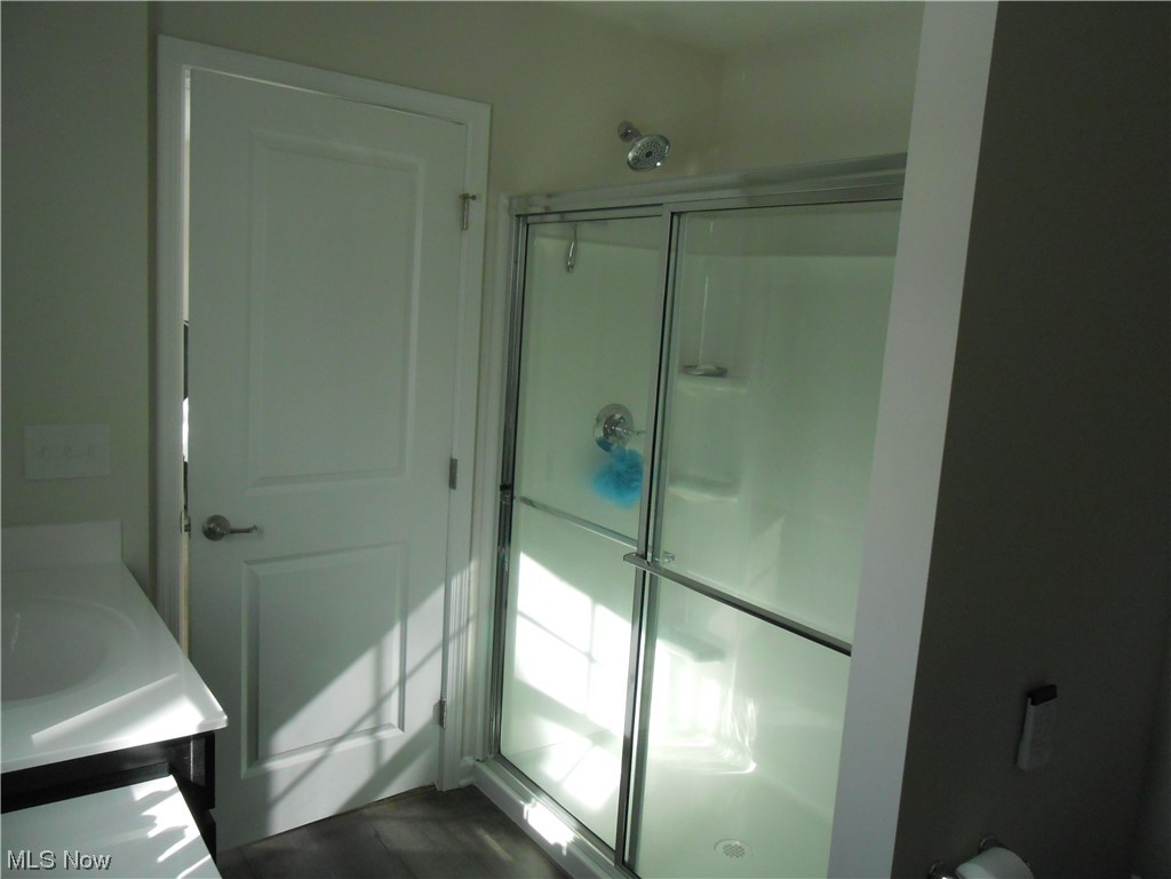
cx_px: 586
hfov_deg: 67.3
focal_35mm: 26
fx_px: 880
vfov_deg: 53.1
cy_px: 440
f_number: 3.5
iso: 320
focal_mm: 4.6
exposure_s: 1/250
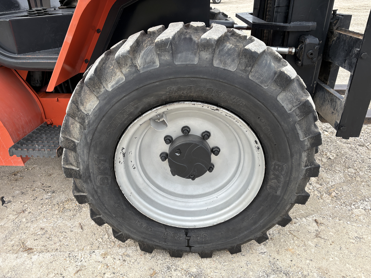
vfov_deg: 53.1
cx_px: 186
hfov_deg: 67.3
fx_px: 279
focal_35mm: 26
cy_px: 139
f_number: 1.6
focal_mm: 5.96
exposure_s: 1/1239
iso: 50
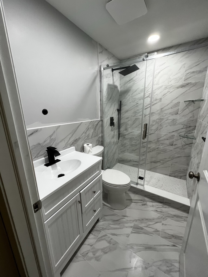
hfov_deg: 89.9
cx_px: 104
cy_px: 138
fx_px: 104
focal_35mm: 13
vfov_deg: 106.2
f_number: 1.8
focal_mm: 1.57
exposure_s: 1/120
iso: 200
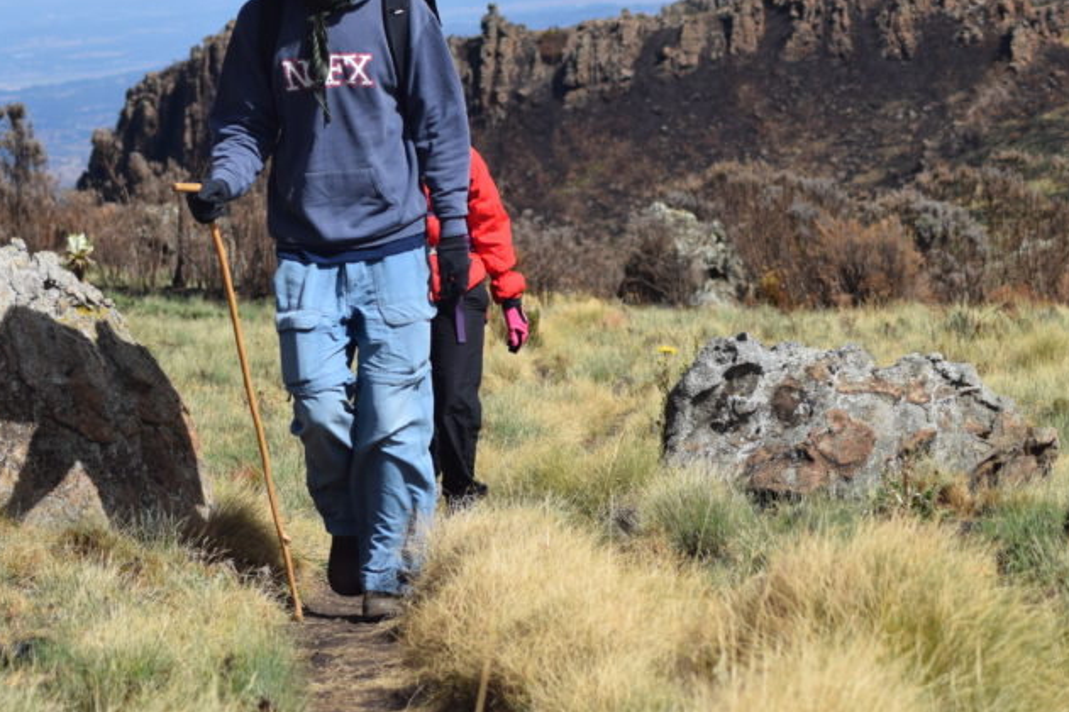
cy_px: 206
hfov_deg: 10.8
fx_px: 5639
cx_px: 386
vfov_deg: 7.2
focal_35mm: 190
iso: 200
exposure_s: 1/800
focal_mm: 78
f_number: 7.1
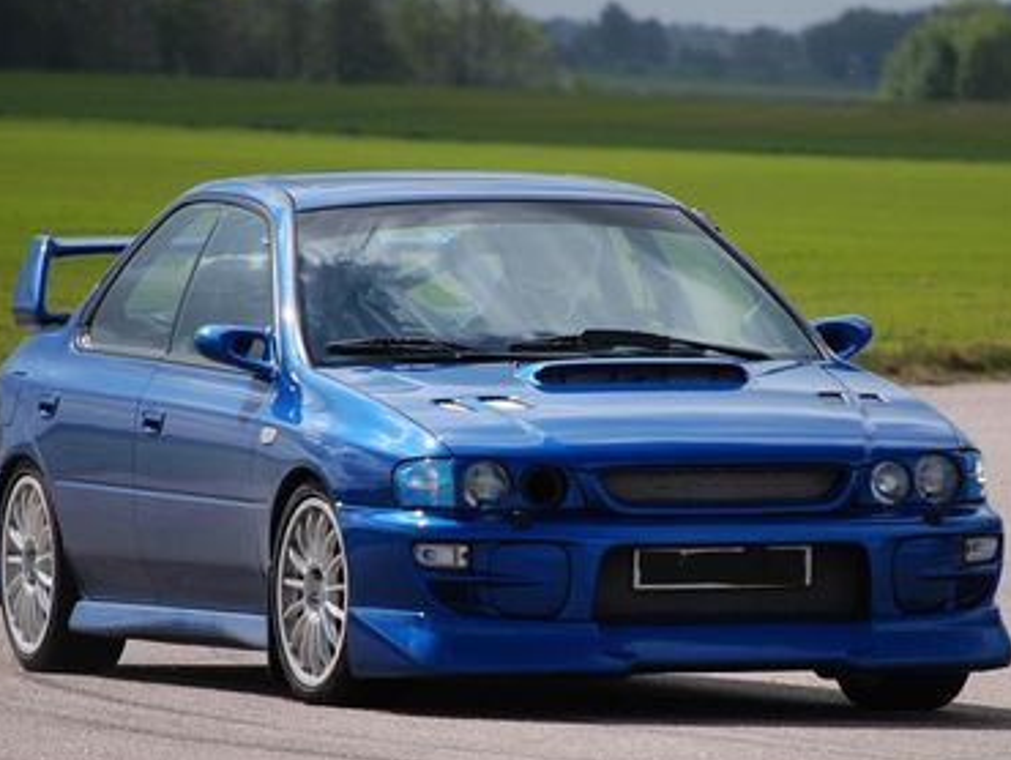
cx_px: 587
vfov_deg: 3.0
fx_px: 14583
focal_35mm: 499
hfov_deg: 4.0
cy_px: 461
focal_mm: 200
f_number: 5.6
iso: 200
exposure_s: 1/1000
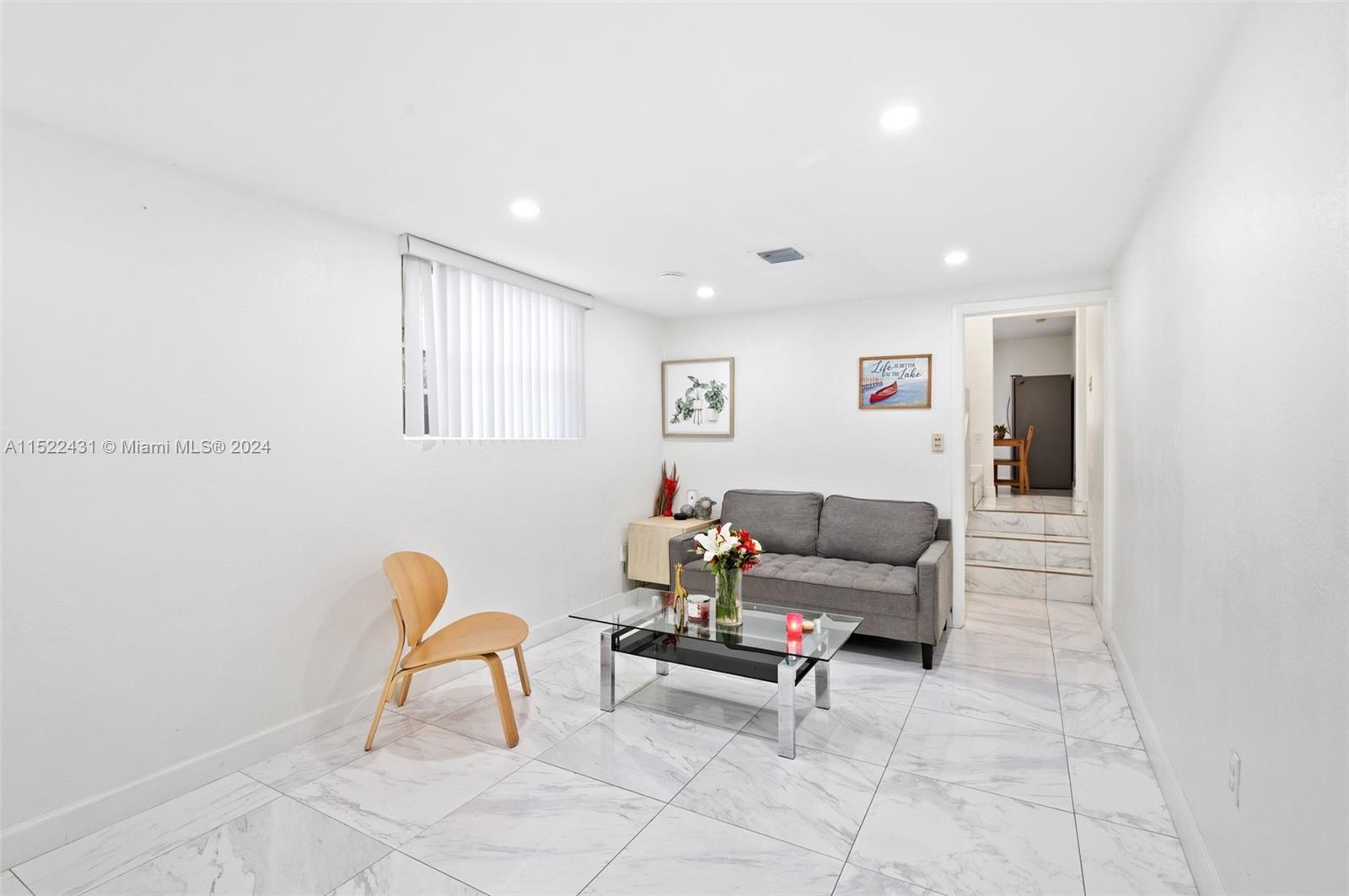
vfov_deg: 73.6
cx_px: 674
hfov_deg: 96.8
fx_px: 599
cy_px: 448
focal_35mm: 16
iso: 200
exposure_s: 1/4
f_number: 8
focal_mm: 16
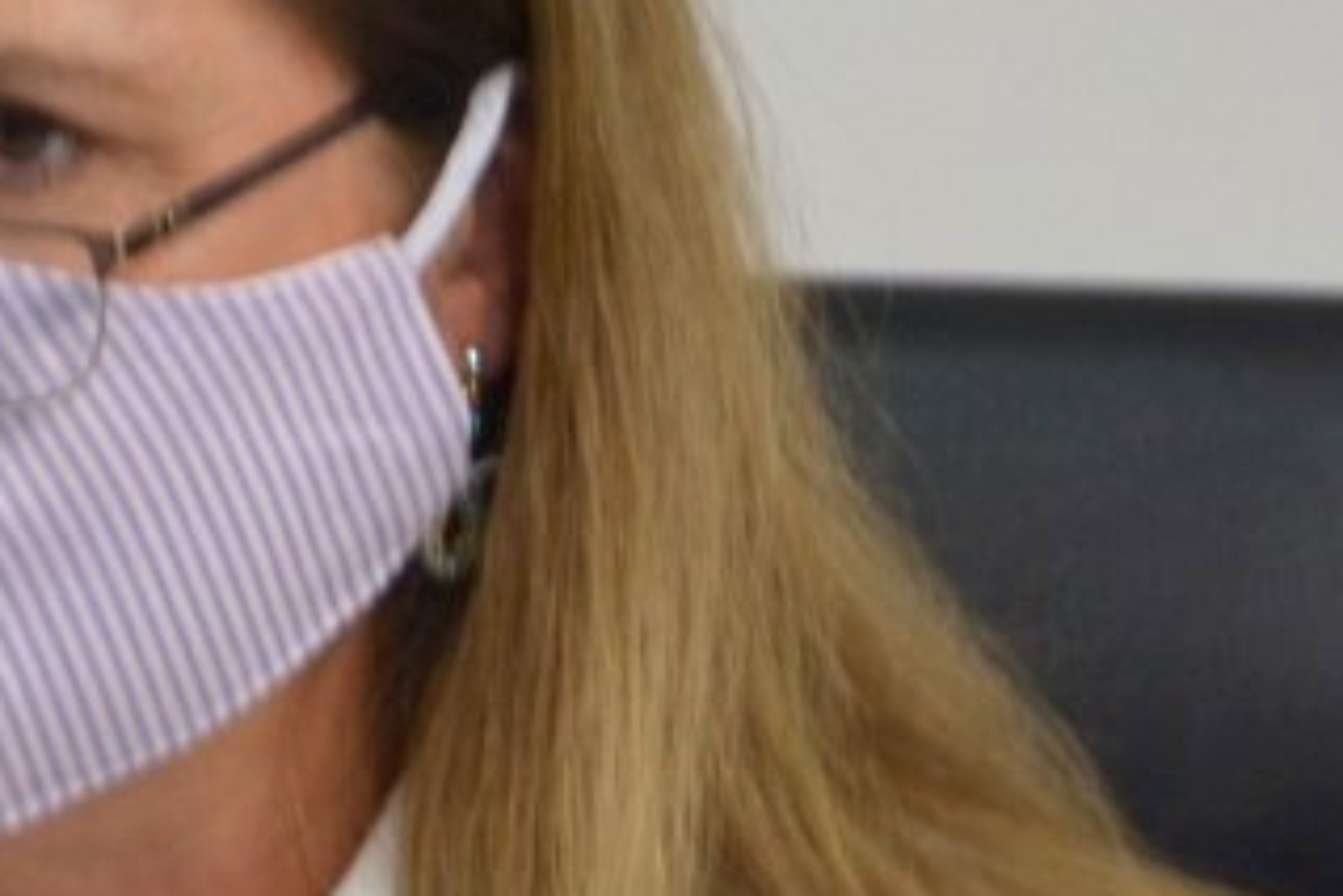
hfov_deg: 2.0
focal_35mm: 1025
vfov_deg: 1.3
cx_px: -467
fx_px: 38236
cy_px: 1291
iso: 800
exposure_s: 1/160
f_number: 5.6
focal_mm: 135
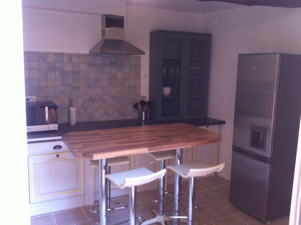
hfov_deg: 52.7
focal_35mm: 35
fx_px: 304
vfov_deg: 40.6
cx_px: 150
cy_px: 112
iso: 80
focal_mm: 3.85
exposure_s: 1/24
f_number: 2.8
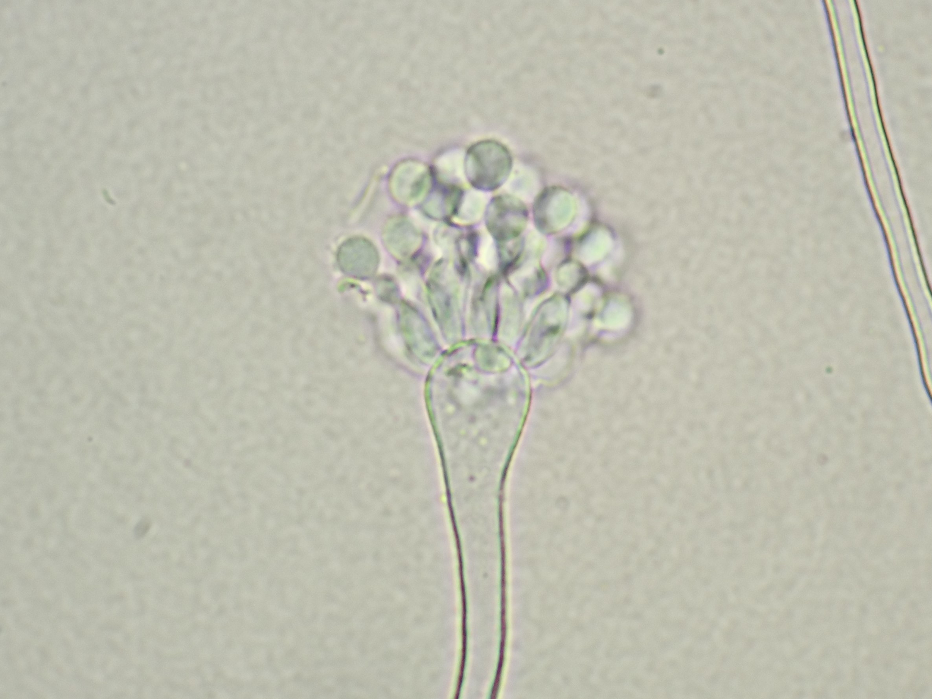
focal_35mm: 100
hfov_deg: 19.6
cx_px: 466
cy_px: 350
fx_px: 2692
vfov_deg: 14.8
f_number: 4.9
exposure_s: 1/60
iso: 200
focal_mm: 18
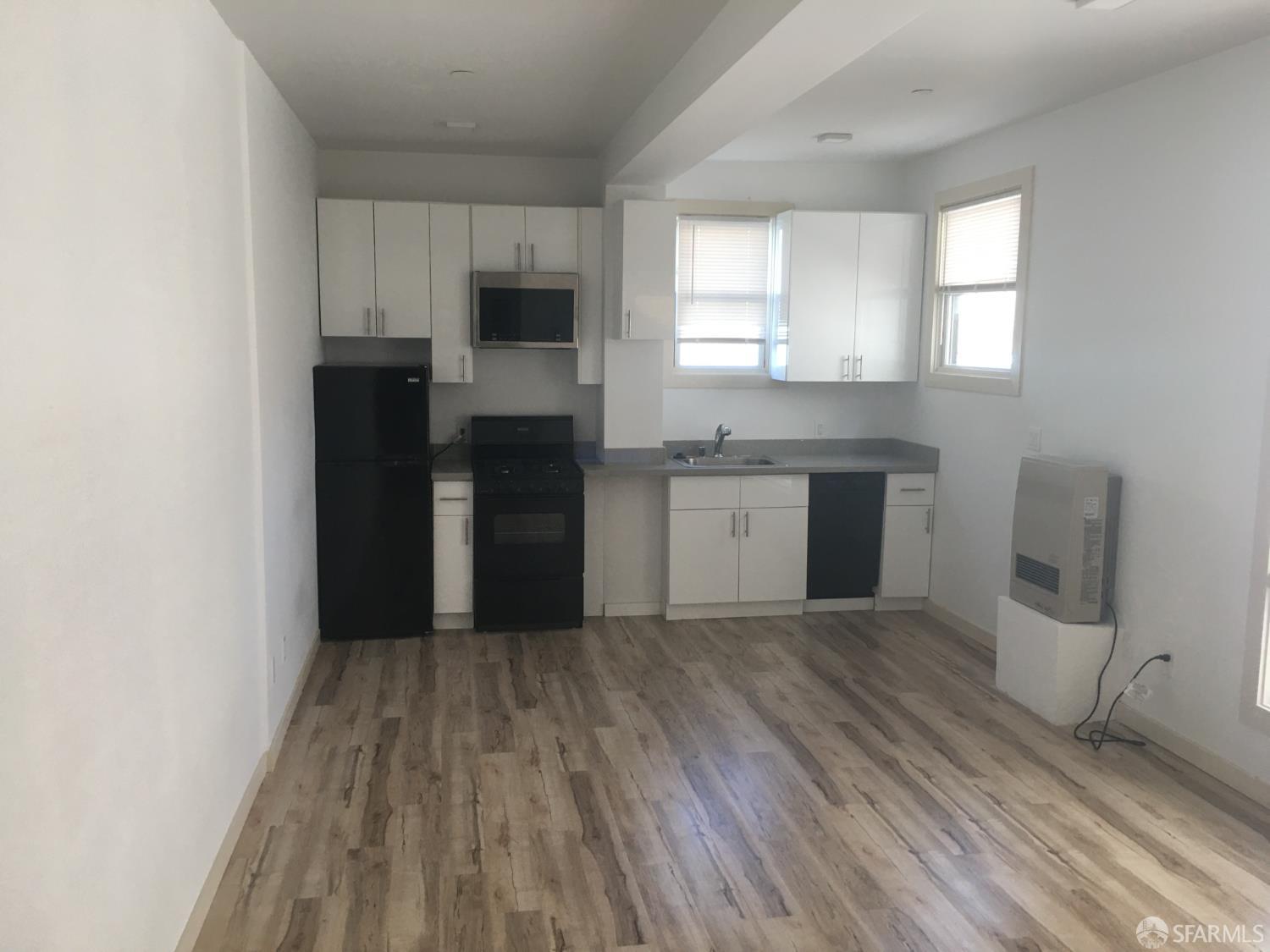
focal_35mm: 29
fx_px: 1064
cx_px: 635
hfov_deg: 61.7
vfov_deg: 48.2
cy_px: 476
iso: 25
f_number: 2.2
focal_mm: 4.15
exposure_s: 1/30
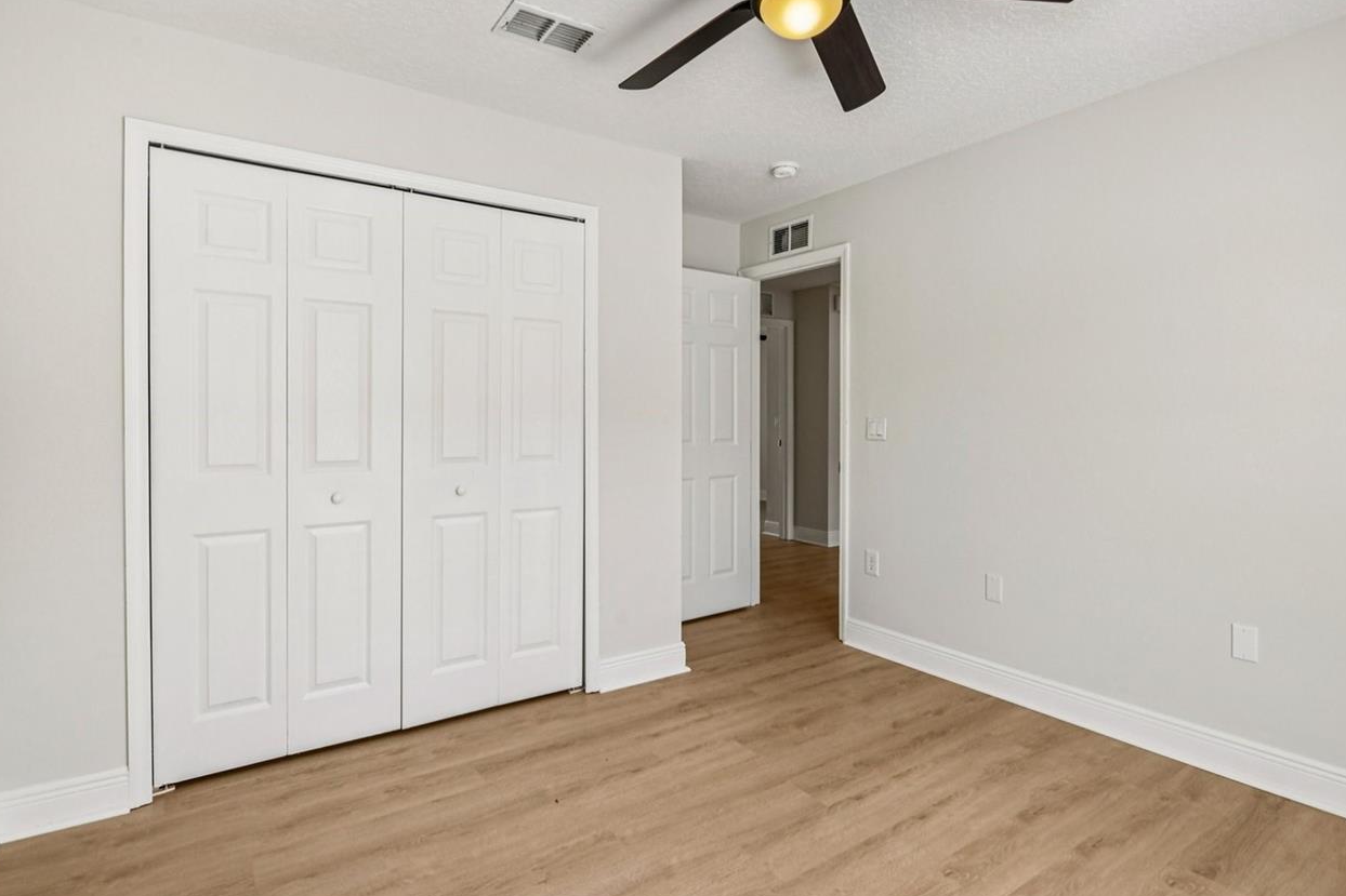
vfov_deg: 67.3
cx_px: 678
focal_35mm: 18
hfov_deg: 90.0
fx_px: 673
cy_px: 432
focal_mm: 14
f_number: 8
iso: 400
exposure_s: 1/80
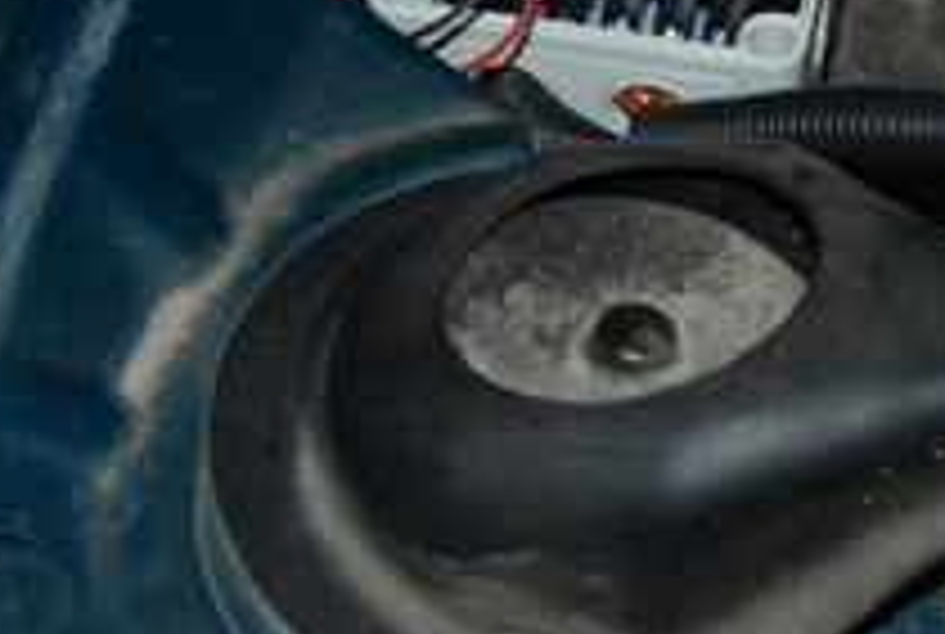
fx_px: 3841
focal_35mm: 146
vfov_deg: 9.3
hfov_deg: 13.9
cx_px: 792
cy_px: -189
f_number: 4.5
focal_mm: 32
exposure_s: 1/60
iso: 200
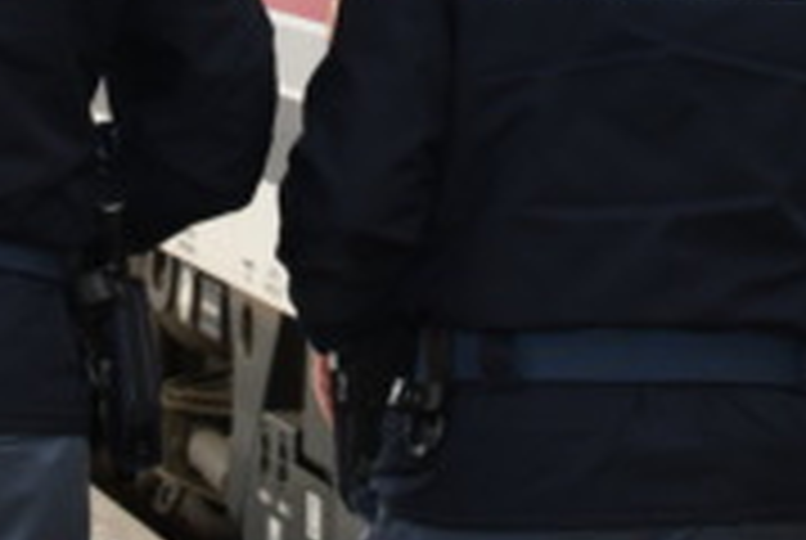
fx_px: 4418
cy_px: -272
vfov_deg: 6.9
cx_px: 360
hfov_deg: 10.4
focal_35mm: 197
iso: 400
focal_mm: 35
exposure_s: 1/100
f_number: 5.6
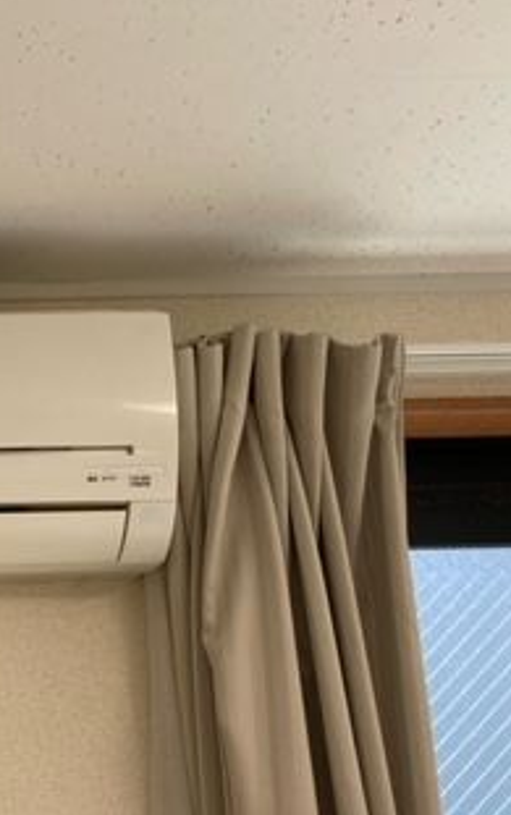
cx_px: -233
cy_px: 524
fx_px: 1356
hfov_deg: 19.0
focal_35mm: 61
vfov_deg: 33.2
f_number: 1.8
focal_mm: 3.99
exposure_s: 1/100
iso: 50
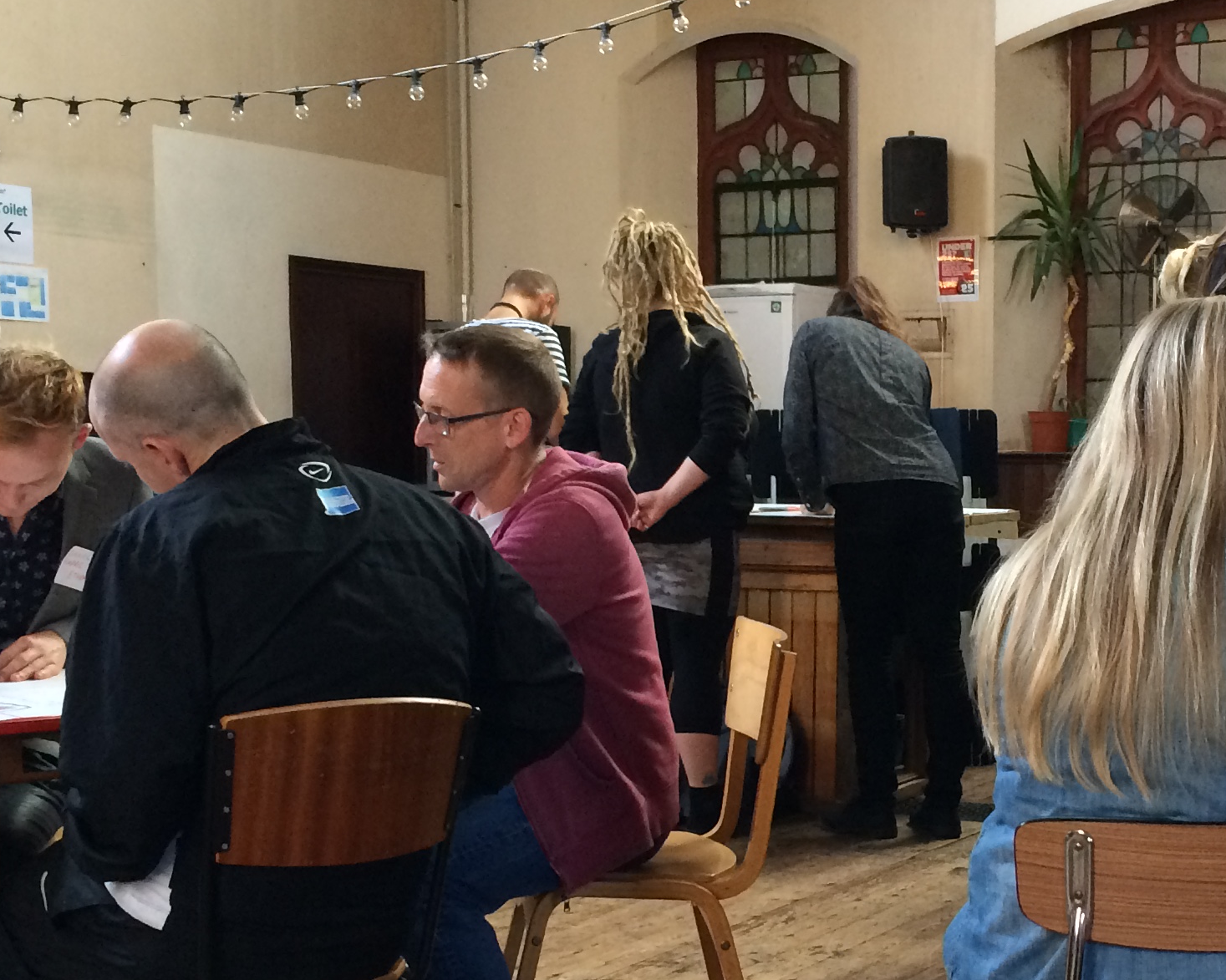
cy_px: 627
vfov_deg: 24.1
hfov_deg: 29.7
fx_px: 2285
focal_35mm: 63
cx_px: 863
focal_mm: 4.15
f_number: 2.2
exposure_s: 1/33
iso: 200
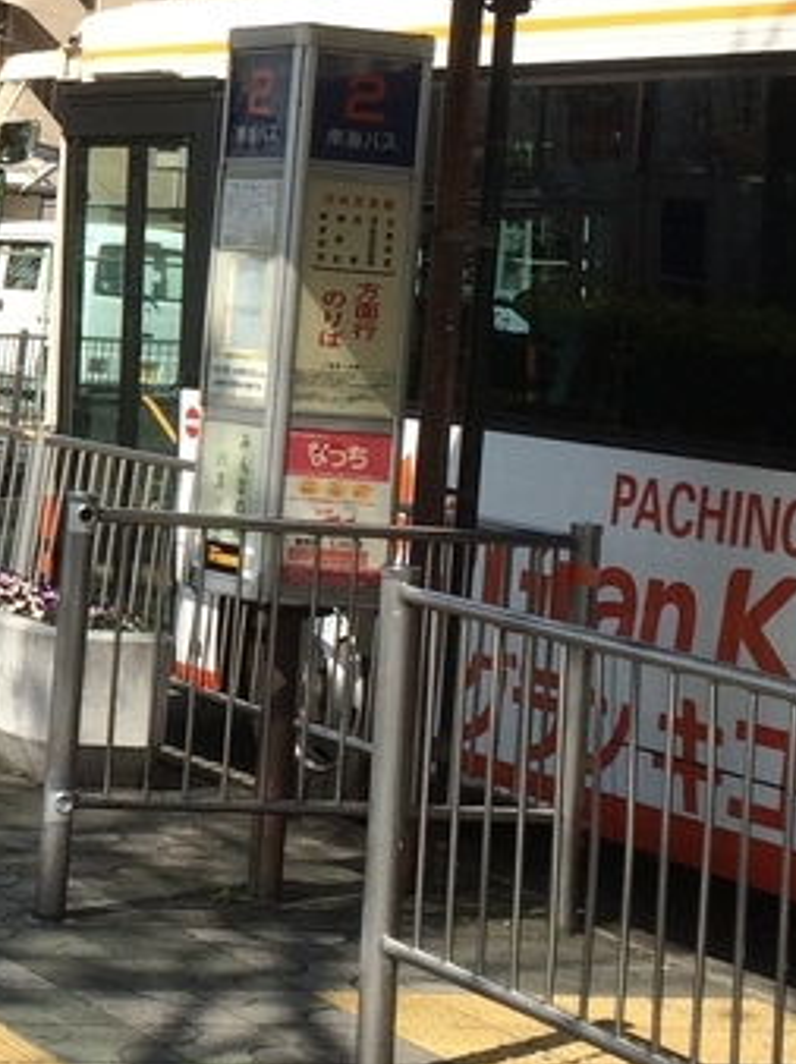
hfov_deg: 13.5
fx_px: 3162
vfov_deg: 19.0
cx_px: -415
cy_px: 258
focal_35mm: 103
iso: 32
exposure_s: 1/2283
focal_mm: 4.15
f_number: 2.2
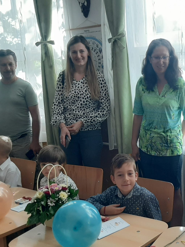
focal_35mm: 51
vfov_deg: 37.5
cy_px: 137
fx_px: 363
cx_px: 139
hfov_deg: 28.1
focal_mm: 3.93
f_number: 1.7
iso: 200
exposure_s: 1/50
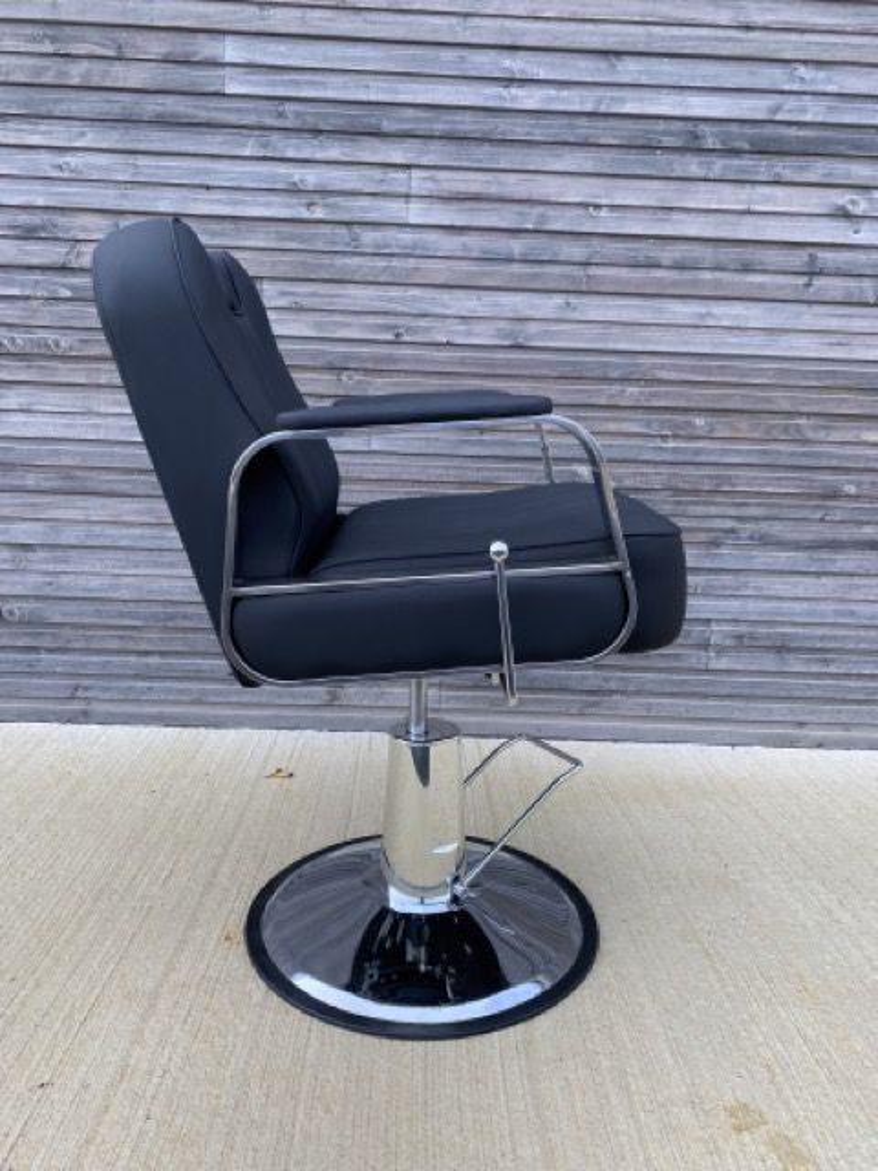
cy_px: 586
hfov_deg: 53.1
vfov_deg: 67.3
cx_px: 439
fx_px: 879
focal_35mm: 26
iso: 32
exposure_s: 1/342
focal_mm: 4.25
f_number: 1.8
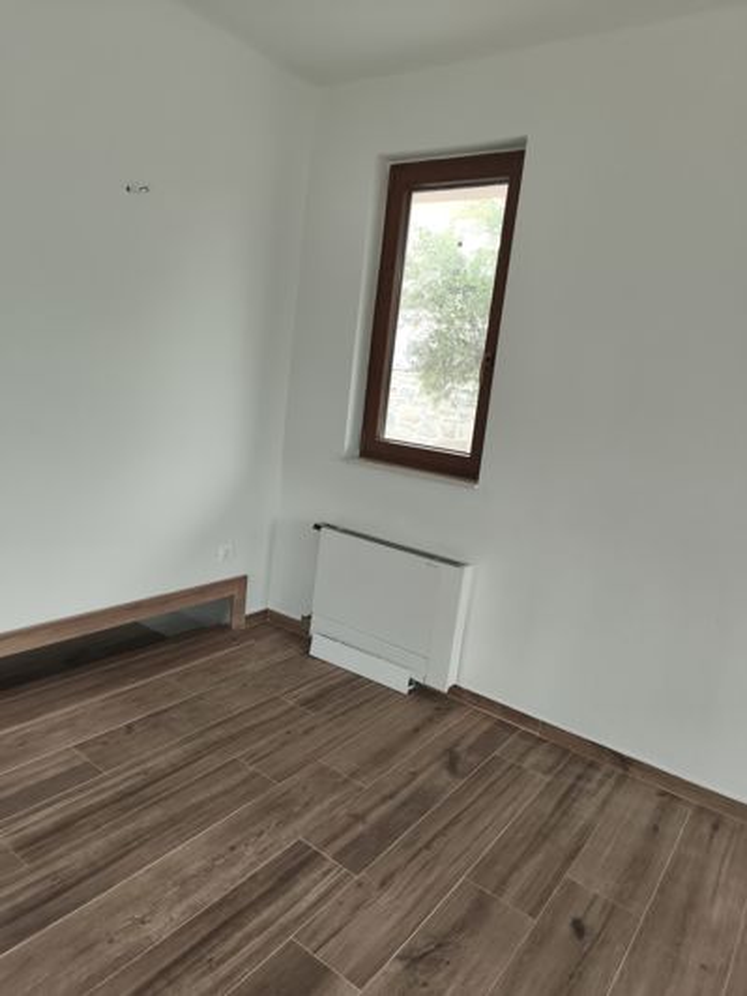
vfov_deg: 73.9
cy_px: 498
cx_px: 374
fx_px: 662
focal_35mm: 23
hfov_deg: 58.9
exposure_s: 1/100
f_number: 1.7
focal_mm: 5.35
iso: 200
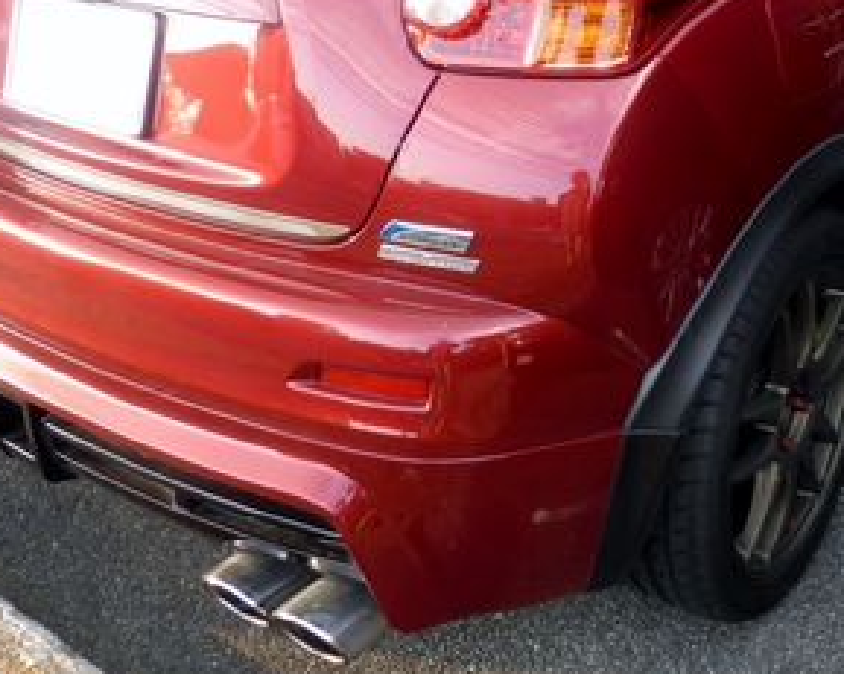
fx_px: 1124
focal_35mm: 45
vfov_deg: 32.5
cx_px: 548
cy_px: 134
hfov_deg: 40.8
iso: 100
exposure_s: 1/60
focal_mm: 4.3
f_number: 3.3
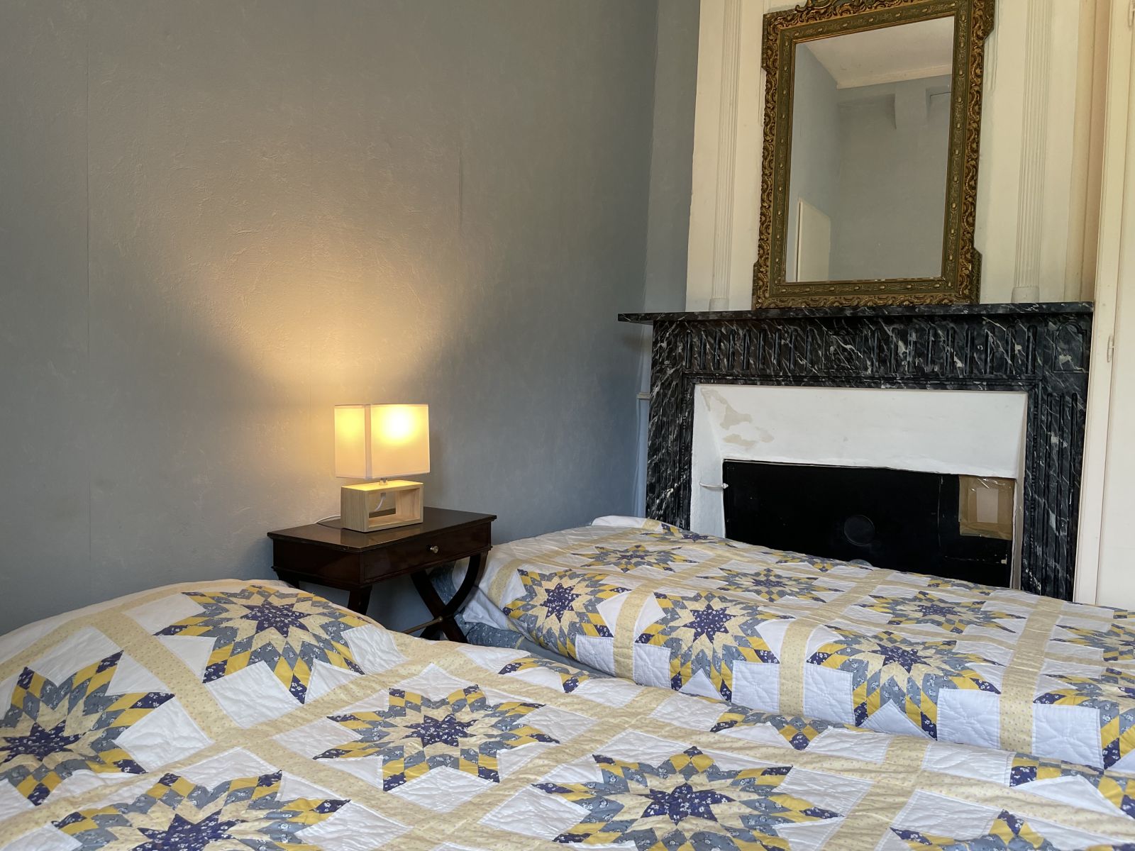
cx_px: 568
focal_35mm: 26
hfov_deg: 67.3
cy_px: 426
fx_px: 852
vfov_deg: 53.1
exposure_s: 1/100
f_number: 1.6
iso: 100
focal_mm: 4.2
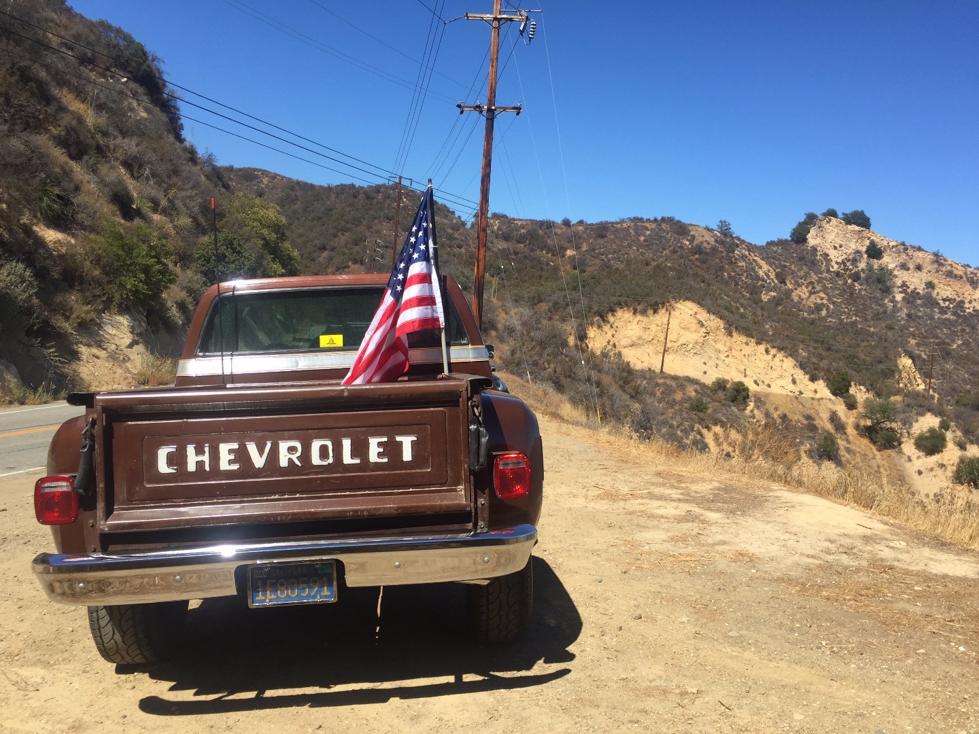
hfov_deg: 61.7
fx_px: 820
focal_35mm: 29
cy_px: 367
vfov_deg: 48.2
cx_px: 490
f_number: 2.2
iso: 32
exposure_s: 1/1721
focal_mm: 4.15
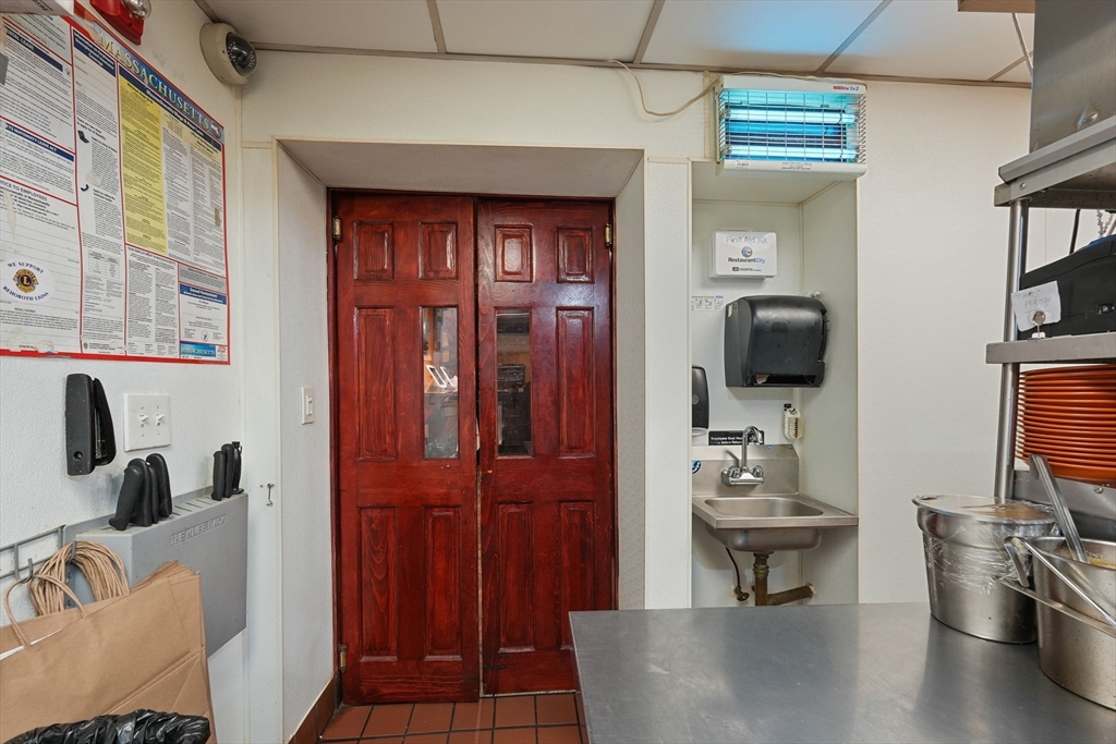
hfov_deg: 100.4
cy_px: 372
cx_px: 558
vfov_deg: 77.3
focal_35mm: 15
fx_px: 465
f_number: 6.3
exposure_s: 1/4
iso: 400
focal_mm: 10
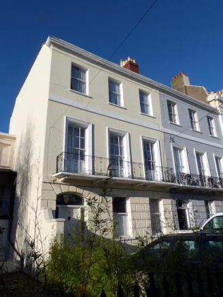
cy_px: 148
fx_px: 215
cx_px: 112
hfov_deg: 54.9
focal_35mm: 25
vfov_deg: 69.4
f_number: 5.6
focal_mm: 4.5
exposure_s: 1/640
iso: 100
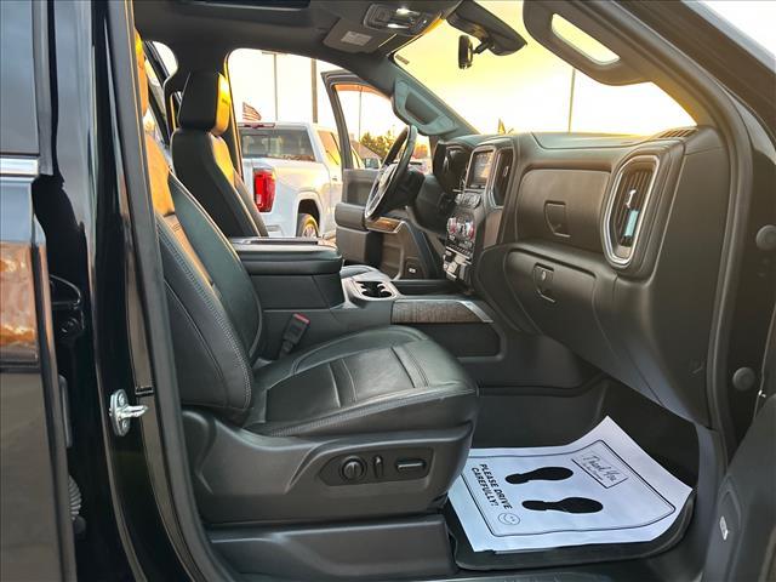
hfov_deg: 67.3
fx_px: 583
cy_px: 291
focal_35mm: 26
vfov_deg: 53.1
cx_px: 388
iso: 400
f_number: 1.5
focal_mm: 5.7
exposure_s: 1/60
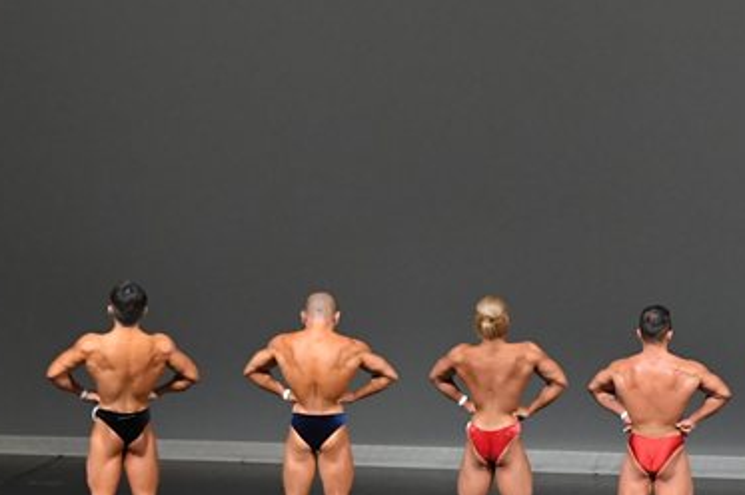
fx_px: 5458
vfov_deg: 5.2
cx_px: 682
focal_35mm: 264
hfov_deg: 7.8
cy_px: 411
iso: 4000
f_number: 5.6
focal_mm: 85
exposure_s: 1/400
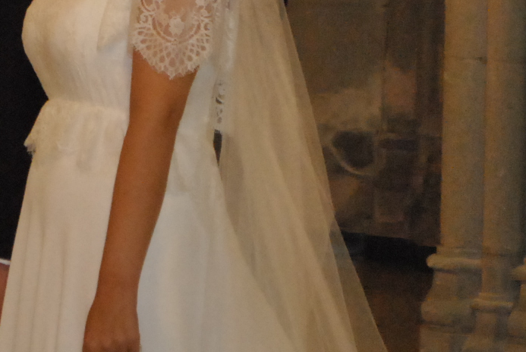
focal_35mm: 230
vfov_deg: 6.0
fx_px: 3371
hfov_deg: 8.9
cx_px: 42
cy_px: -5
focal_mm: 55
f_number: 5.6
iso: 1600
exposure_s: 1/80
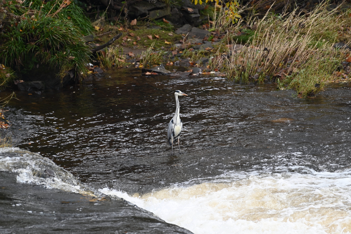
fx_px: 4872
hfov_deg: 4.1
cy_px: 117
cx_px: 176
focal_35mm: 500
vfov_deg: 2.7
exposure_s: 1/250
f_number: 5.6
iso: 560
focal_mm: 500
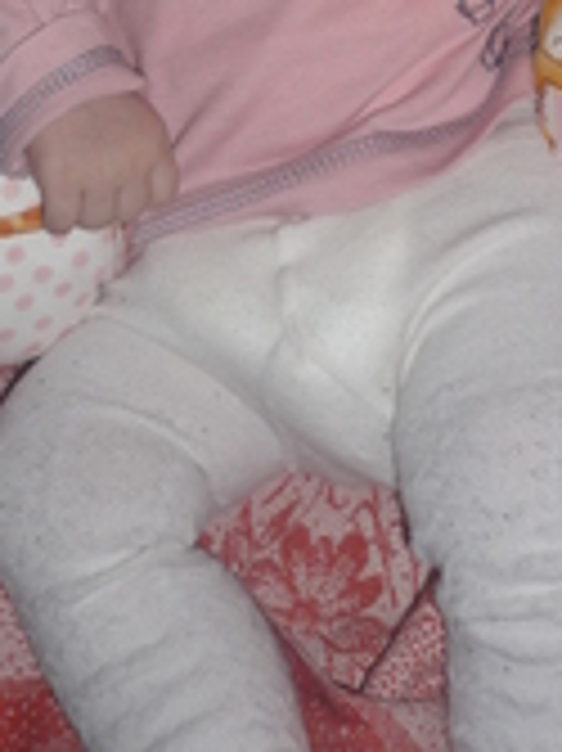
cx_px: 270
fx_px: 1929
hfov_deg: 16.6
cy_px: -207
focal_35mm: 89
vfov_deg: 20.3
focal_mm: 5.5
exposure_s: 1/30
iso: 100
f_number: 2.8
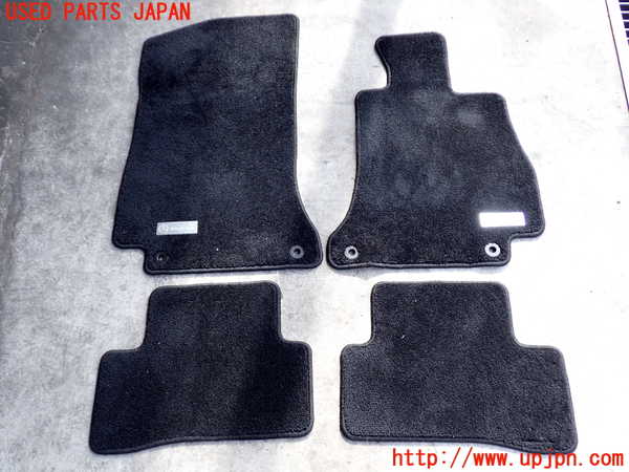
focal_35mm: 30
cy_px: 236
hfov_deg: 60.0
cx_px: 314
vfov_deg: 46.8
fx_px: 545
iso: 100
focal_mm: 5.4
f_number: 2.3
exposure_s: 1/200
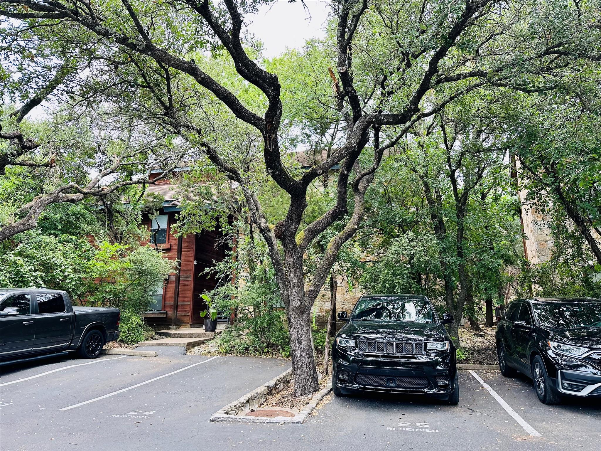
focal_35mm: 24
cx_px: 300
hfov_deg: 71.6
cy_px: 226
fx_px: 417
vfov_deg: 56.8
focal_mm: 6.86
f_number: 1.78
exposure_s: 1/399
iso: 80
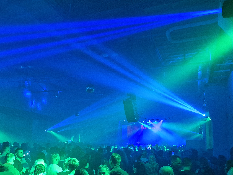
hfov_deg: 53.5
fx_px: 229
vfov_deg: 41.2
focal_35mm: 34
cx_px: 92
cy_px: 119
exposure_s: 1/60
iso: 1000
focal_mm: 5.4
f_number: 1.8
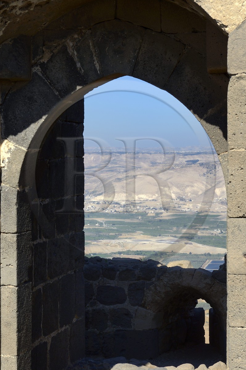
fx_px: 955
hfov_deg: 14.7
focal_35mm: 93
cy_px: 175
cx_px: 120
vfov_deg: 21.9
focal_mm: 70
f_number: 14
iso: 200
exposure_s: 1/250
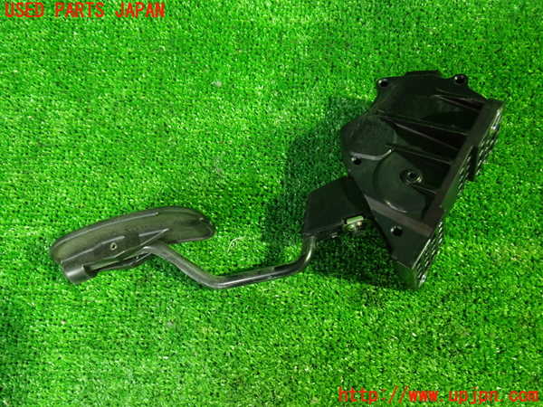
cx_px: 272
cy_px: 204
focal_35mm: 30
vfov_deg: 46.8
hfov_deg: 60.0
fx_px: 471
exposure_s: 1/25
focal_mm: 5.4
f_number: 2.3
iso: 800
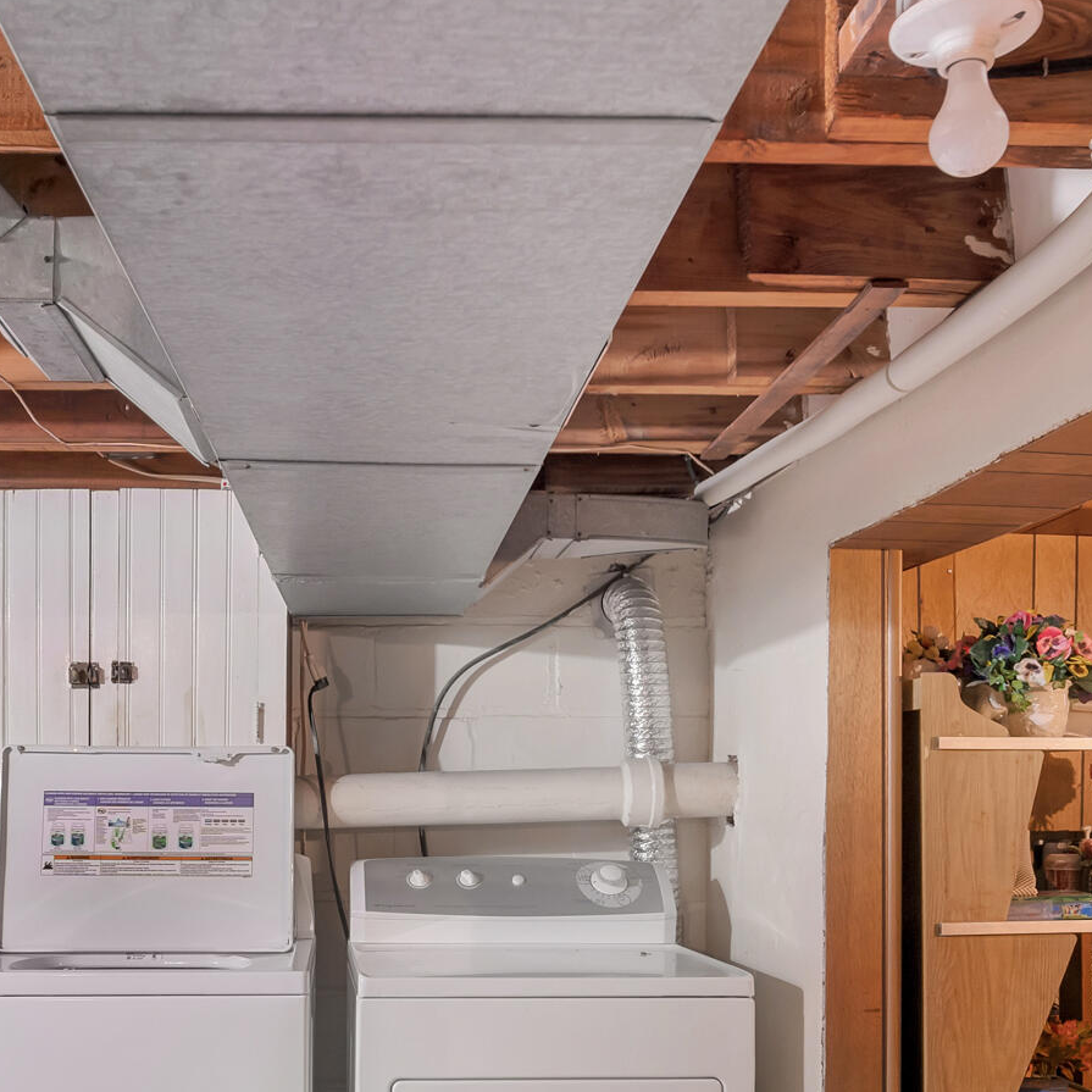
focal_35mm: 38
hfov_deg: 43.5
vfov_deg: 43.1
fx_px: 1356
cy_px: 746
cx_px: 398
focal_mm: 16
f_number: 6.3
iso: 250
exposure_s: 1/2
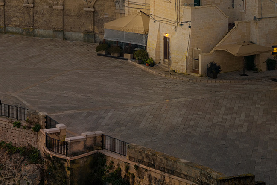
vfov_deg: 8.8
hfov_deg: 12.9
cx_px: -92
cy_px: -57
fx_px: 1185
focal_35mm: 154
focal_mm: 50
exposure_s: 1/1.67
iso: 100
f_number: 18
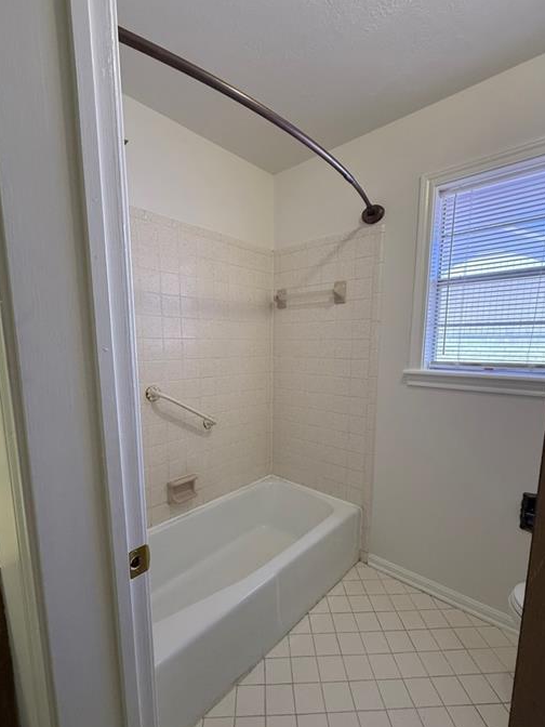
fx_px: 336
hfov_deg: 78.1
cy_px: 396
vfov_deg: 94.3
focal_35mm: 16
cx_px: 274
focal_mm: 2.22
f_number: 2.2
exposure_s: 1/120
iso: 320
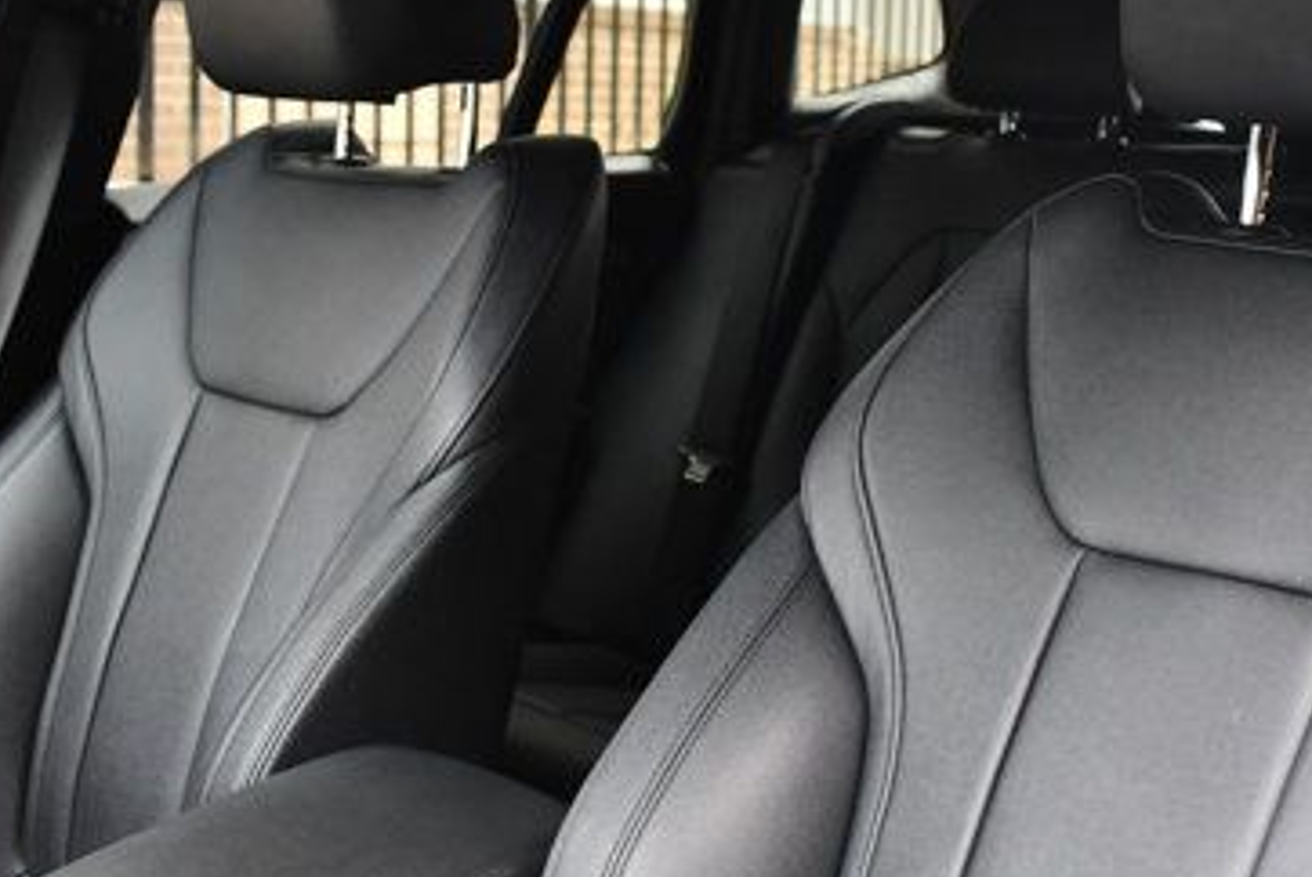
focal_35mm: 53
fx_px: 1933
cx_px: 823
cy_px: 335
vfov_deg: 25.5
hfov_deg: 37.3
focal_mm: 20
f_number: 3.5
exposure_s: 1/125
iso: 1800
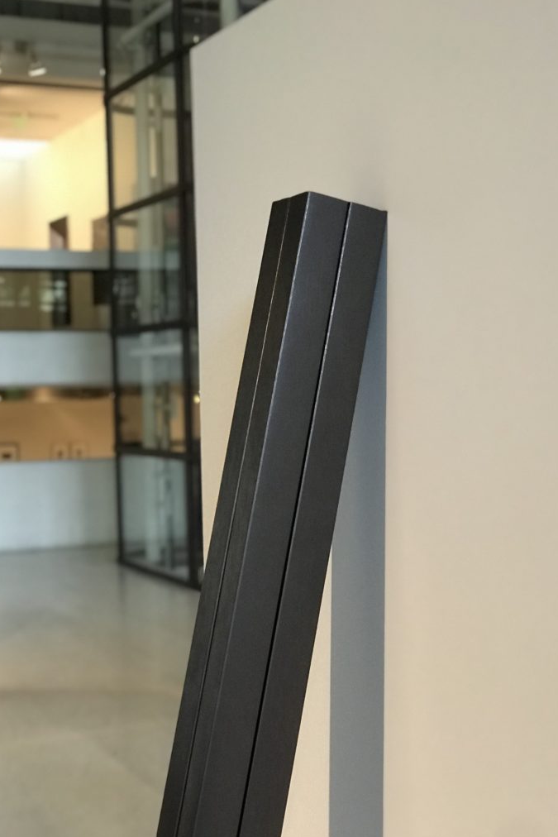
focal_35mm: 60
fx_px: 1394
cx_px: 284
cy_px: 417
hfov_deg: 22.6
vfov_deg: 33.4
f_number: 2.8
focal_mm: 6.6
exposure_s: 1/50
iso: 500
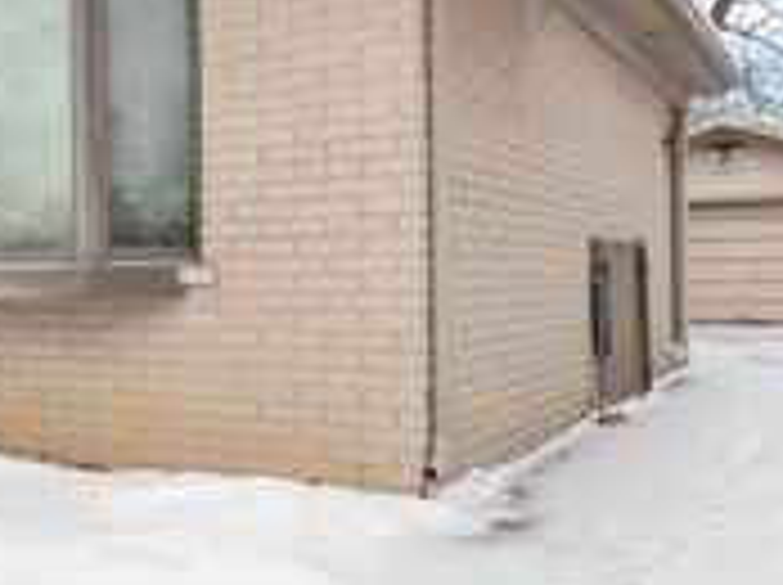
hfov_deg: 38.0
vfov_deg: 30.0
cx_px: 158
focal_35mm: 48
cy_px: 277
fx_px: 1093
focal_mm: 17.5
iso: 500
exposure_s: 1/400
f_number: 8
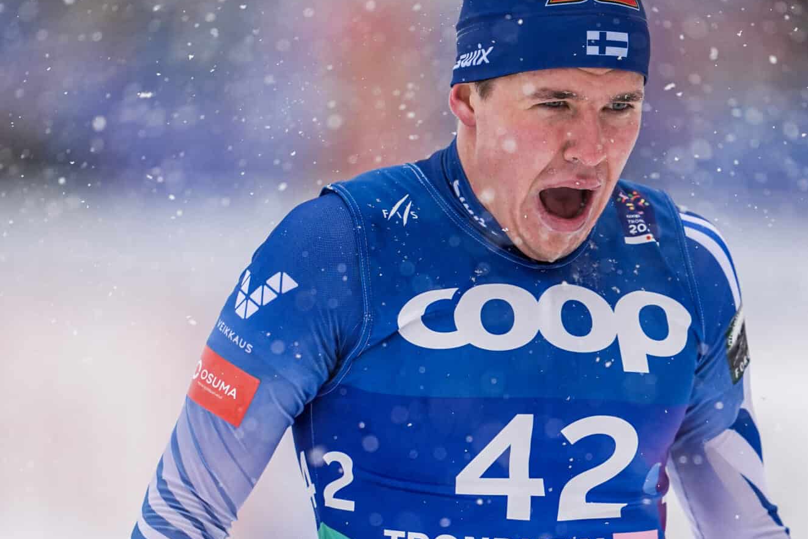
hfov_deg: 2.7
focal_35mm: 775
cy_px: 427
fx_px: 17395
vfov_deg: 1.8
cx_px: 430
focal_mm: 400
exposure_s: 1/2500
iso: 640
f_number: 2.8
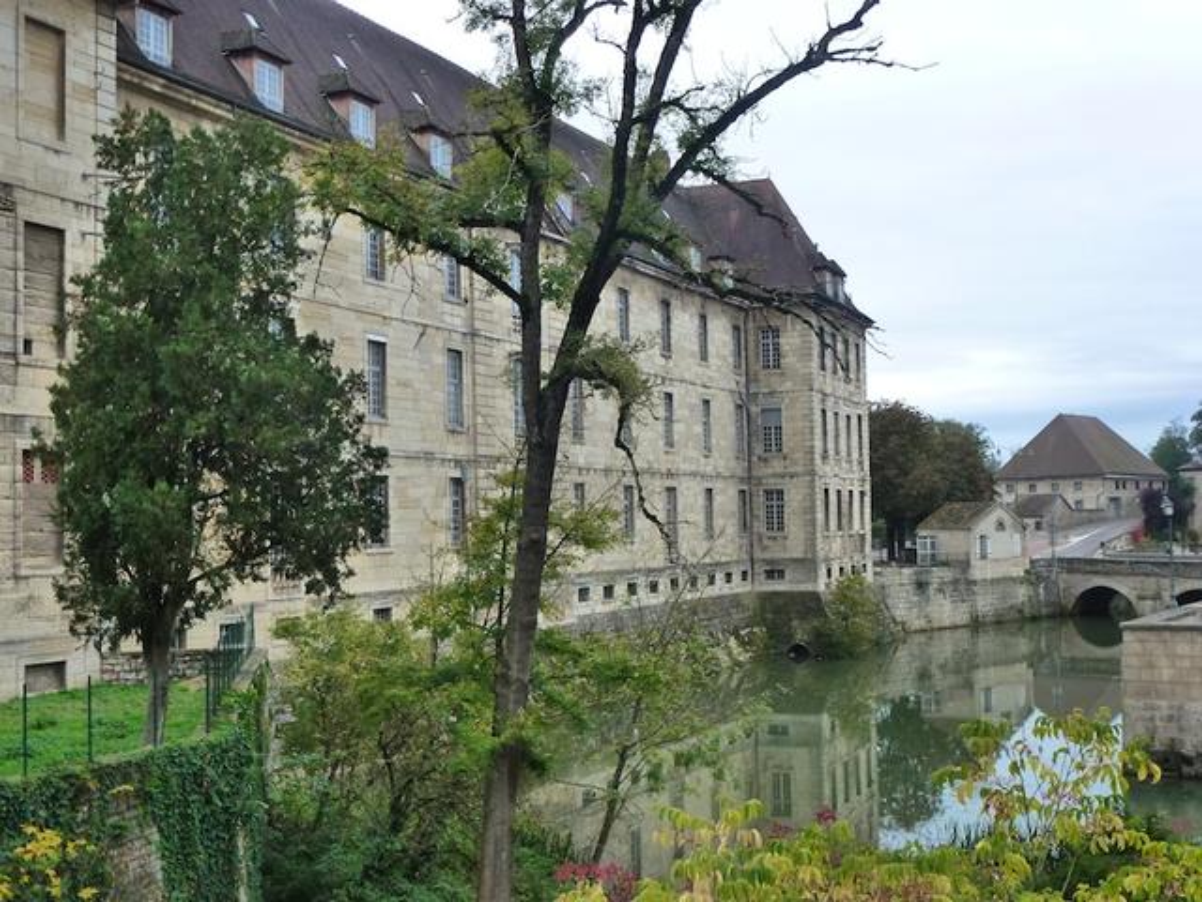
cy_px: 451
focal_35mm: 43
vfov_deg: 33.6
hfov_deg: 43.9
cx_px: 601
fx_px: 1493
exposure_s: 1/250
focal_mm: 7.4
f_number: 3.9
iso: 250
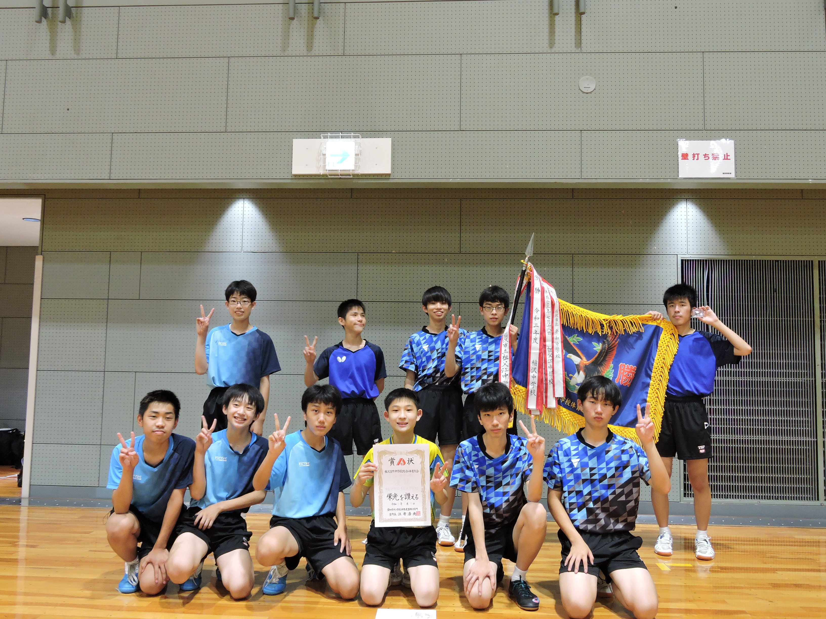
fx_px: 716
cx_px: 413
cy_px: 310
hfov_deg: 60.0
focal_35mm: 30
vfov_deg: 46.8
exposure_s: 1/20
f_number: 3.5
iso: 400
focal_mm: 5.4
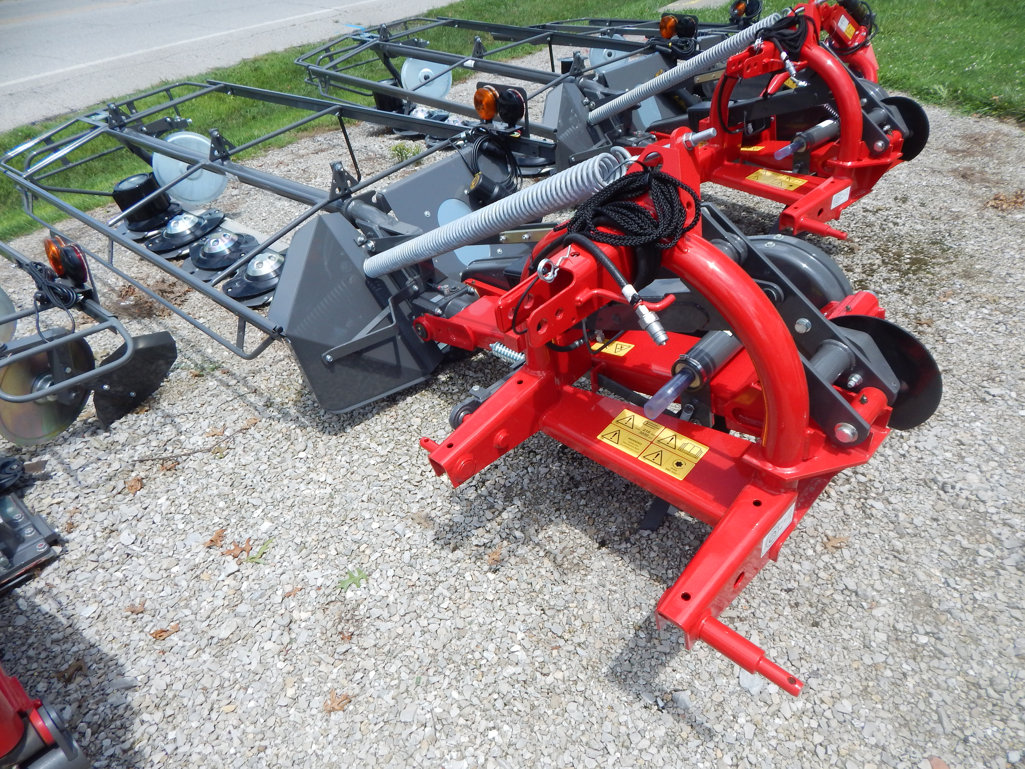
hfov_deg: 76.4
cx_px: 512
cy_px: 384
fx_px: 651
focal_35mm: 22
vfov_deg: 61.1
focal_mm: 4
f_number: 3
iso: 125
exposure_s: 1/1250
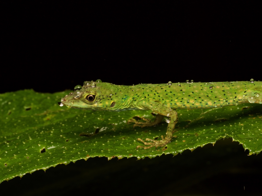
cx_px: 131
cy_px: 98
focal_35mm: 120
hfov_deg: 16.4
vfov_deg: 12.3
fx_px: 908
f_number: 16
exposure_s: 1/60
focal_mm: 60
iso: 800
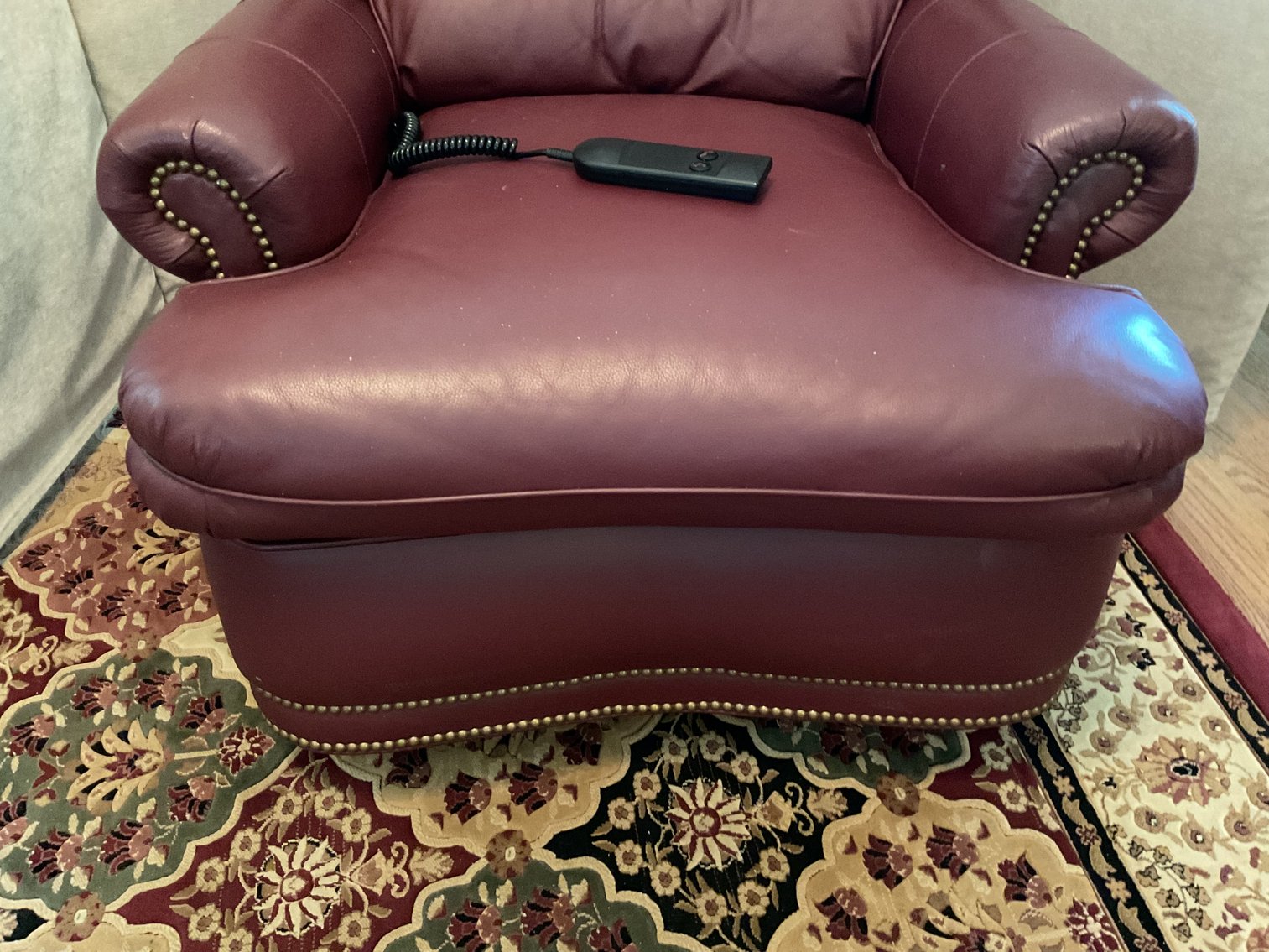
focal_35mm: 29
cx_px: 634
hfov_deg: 61.7
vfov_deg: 48.2
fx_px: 1063
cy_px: 476
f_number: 1.8
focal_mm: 3
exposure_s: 1/20
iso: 500
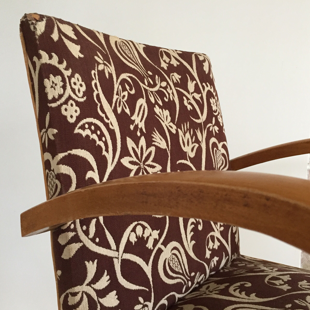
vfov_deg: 47.2
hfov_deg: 47.1
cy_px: 153
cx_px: 174
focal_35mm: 35
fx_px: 355
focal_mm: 4.15
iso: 250
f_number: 2.2
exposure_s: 1/33
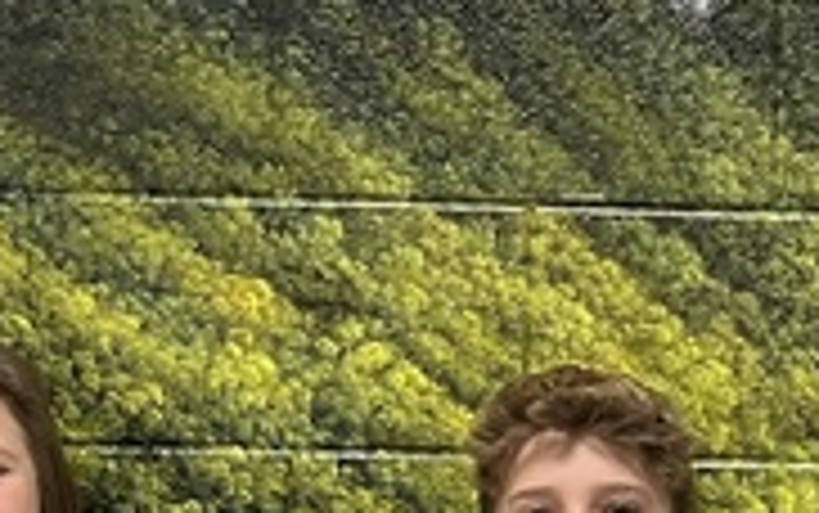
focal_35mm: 121
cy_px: 832
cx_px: 968
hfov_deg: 16.6
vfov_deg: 10.4
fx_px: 2702
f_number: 1.6
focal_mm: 5.1
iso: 125
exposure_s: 1/60
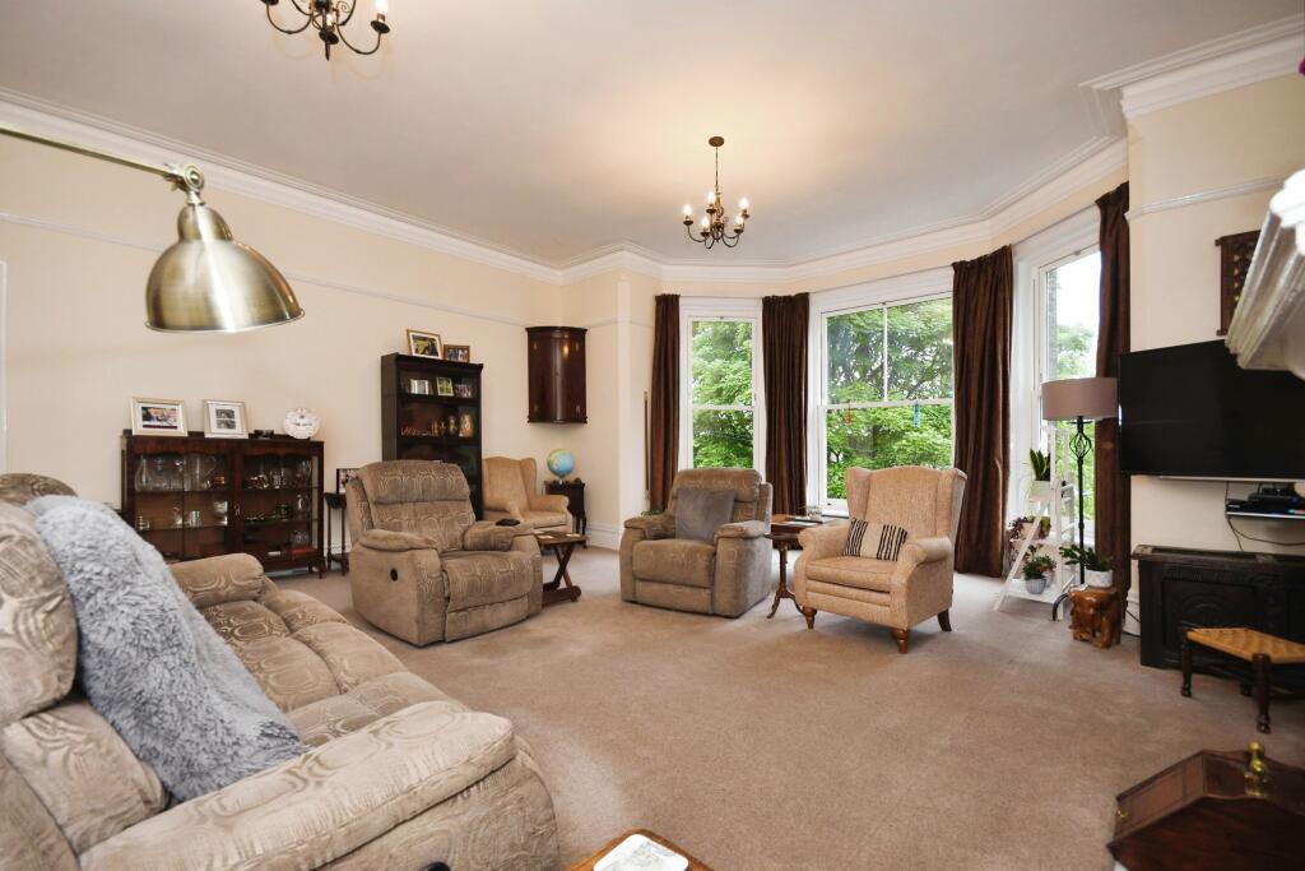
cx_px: 652
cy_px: 436
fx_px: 544
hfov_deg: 100.4
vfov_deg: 77.3
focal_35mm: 15
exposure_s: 1/40
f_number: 8
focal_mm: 10
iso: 400
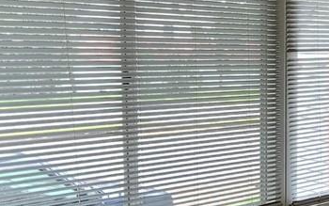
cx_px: 344
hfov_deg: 29.8
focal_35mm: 63
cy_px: 124
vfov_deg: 20.6
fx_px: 565
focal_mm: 2.2
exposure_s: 1/120
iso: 100
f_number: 2.2
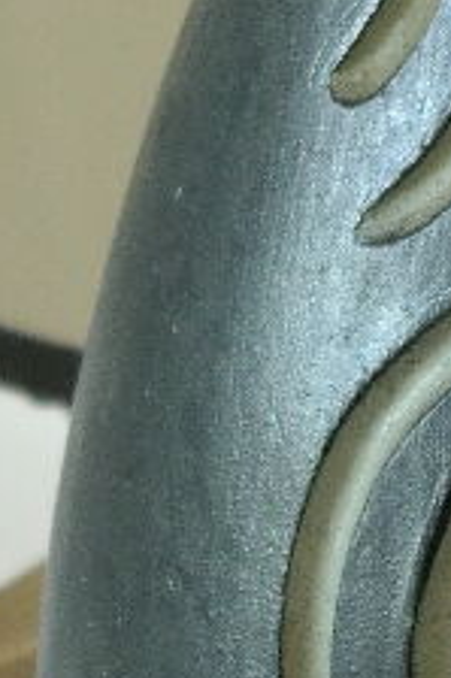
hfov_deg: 2.3
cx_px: 742
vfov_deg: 3.5
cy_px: -321
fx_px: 11197
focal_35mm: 595
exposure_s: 1/40
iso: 800
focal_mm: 50
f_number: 5.6
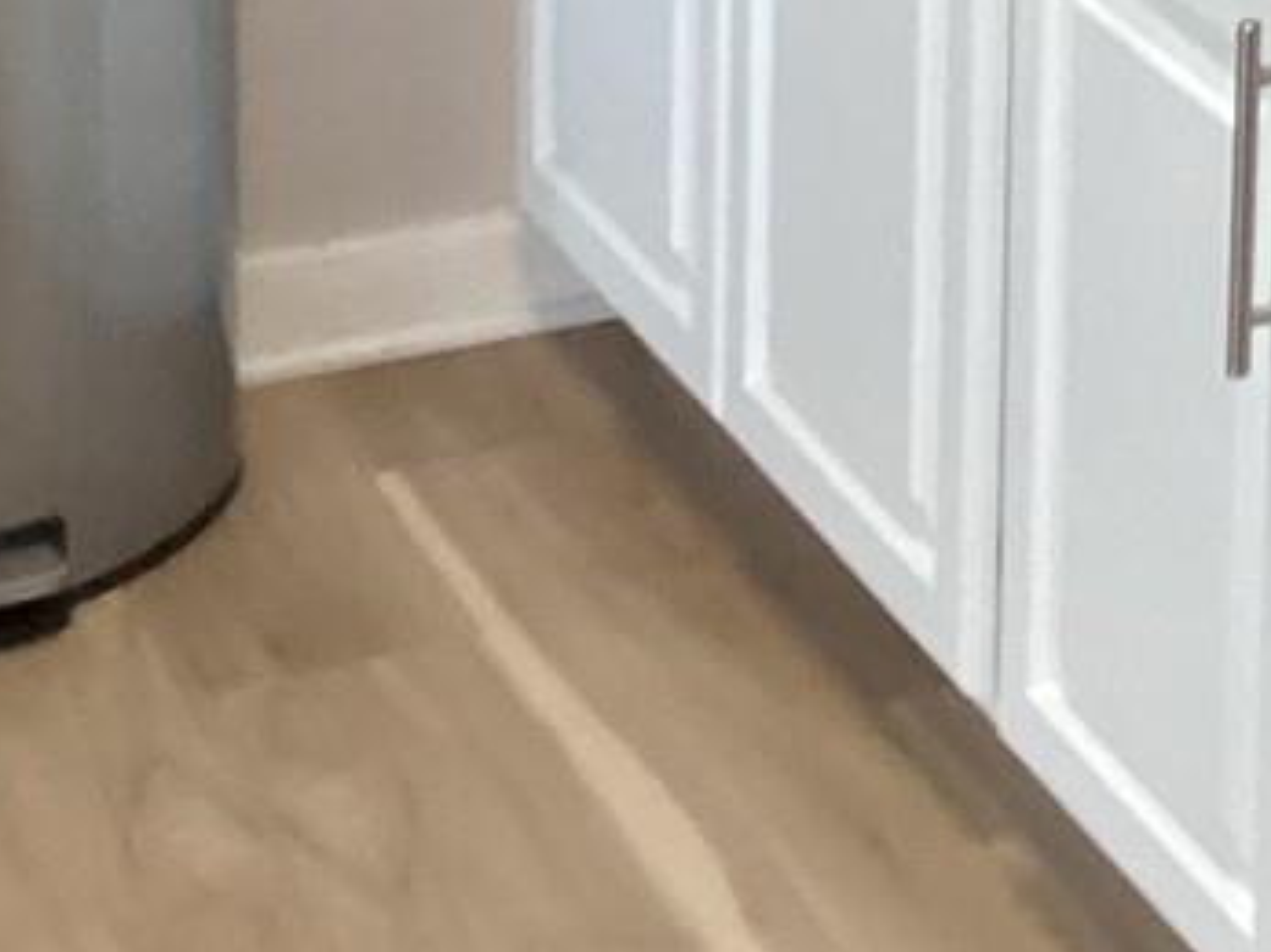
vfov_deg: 9.7
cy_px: -860
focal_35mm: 143
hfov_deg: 12.6
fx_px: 5249
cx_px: 2286
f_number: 2.4
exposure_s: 1/60
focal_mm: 3.3
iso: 160
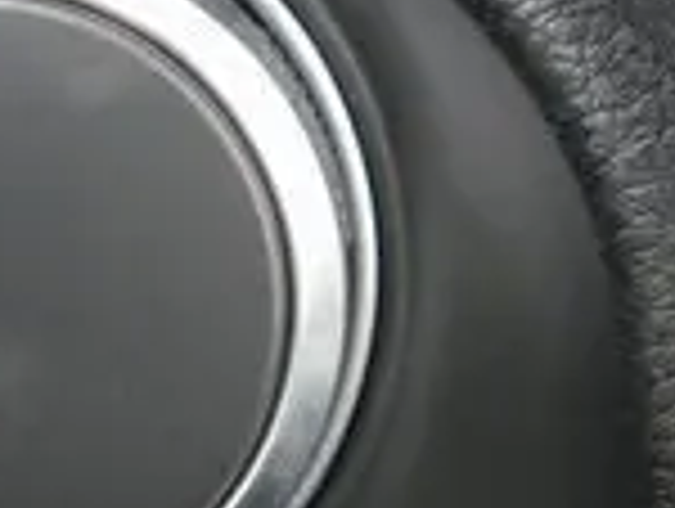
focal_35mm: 358
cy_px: 223
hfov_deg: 5.5
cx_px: -284
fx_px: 6992
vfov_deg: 4.2
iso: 3200
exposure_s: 1/100
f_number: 5.6
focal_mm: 42
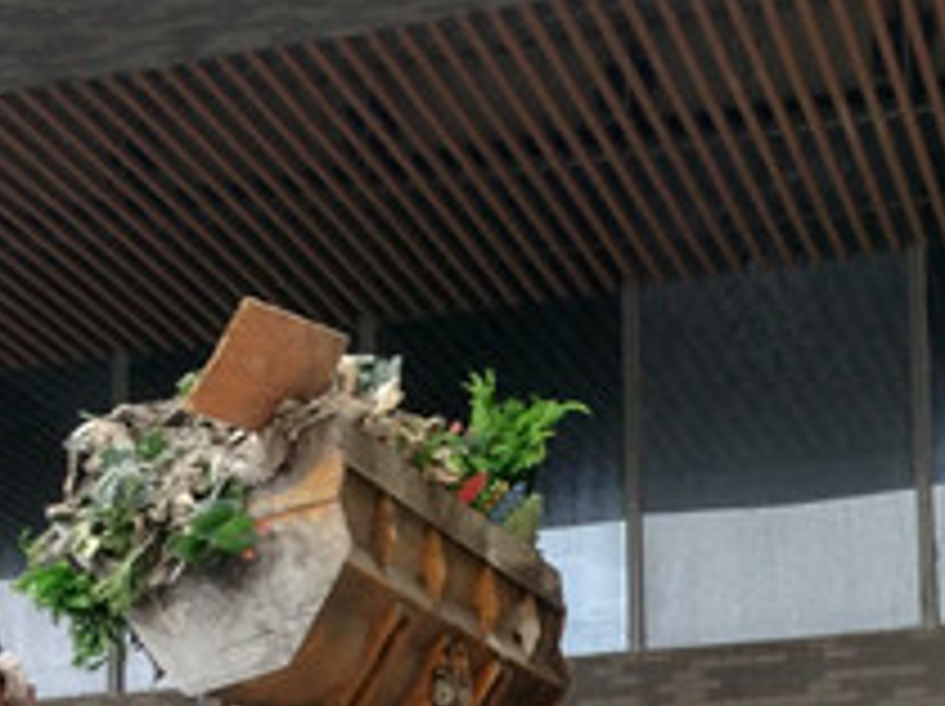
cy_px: 677
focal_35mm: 94
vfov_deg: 15.5
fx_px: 2563
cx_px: 454
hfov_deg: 20.9
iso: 117
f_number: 2.2
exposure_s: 1/33
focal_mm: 4.73
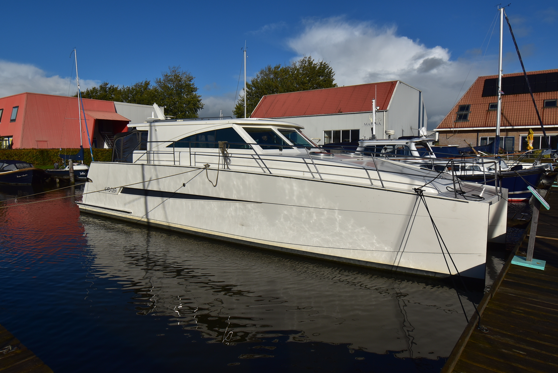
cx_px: 279
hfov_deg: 77.3
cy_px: 186
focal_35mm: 22
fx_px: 349
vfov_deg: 56.2
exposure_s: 1/640
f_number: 11
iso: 200
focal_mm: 15
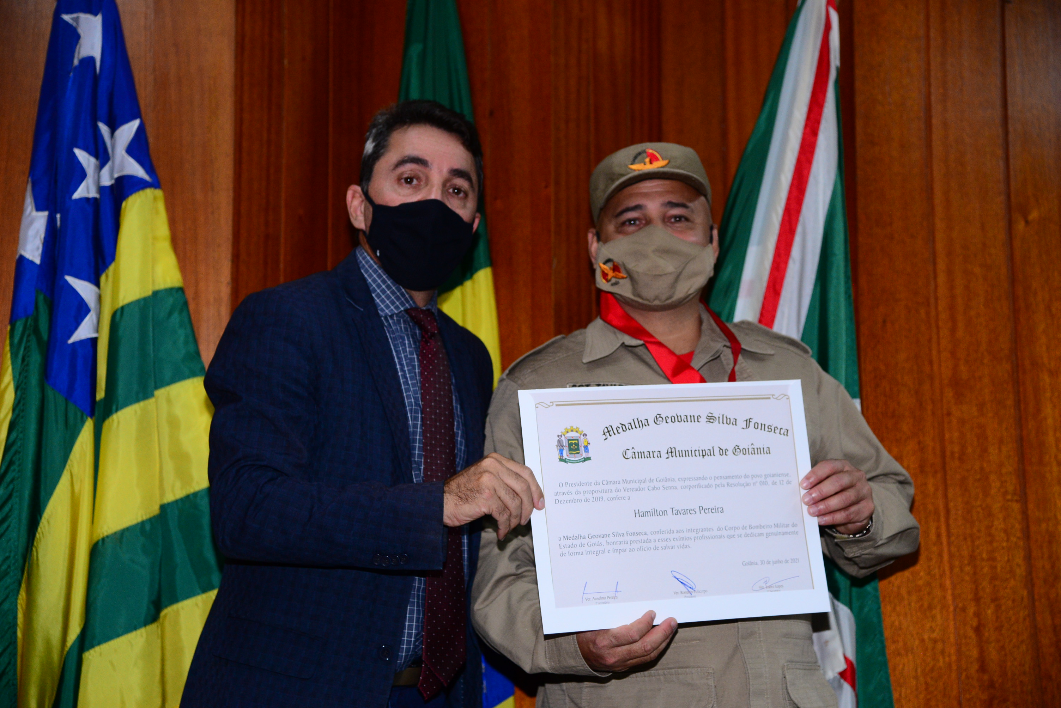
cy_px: 354
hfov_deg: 30.5
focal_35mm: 66
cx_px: 530
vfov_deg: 20.6
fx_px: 1946
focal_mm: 66
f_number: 4
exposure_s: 1/125
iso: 1600
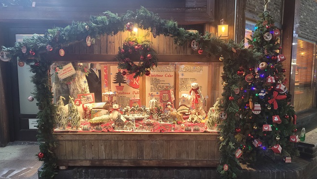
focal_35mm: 29
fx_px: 244
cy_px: 98
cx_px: 161
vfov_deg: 40.2
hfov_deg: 66.1
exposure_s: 1/40
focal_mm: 5.4
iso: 250
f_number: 1.8
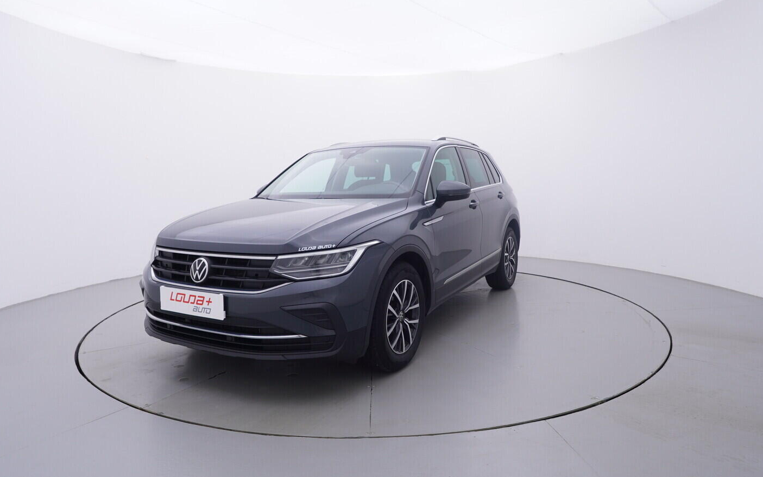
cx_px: 374
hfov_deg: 75.9
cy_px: 242
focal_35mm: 24
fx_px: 489
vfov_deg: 52.0
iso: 200
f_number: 5
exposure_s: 1/80
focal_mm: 15
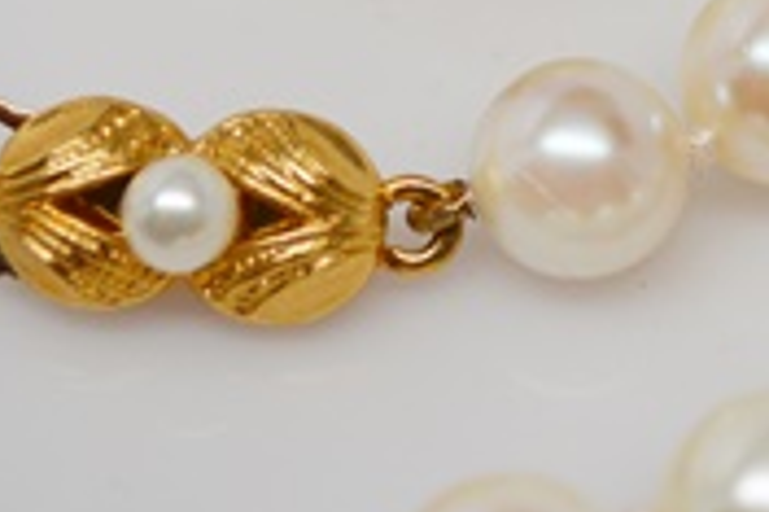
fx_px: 4375
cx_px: 629
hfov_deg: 10.0
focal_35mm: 205
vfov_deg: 6.6
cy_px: -193
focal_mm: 40
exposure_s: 1/125
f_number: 5.6
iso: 360
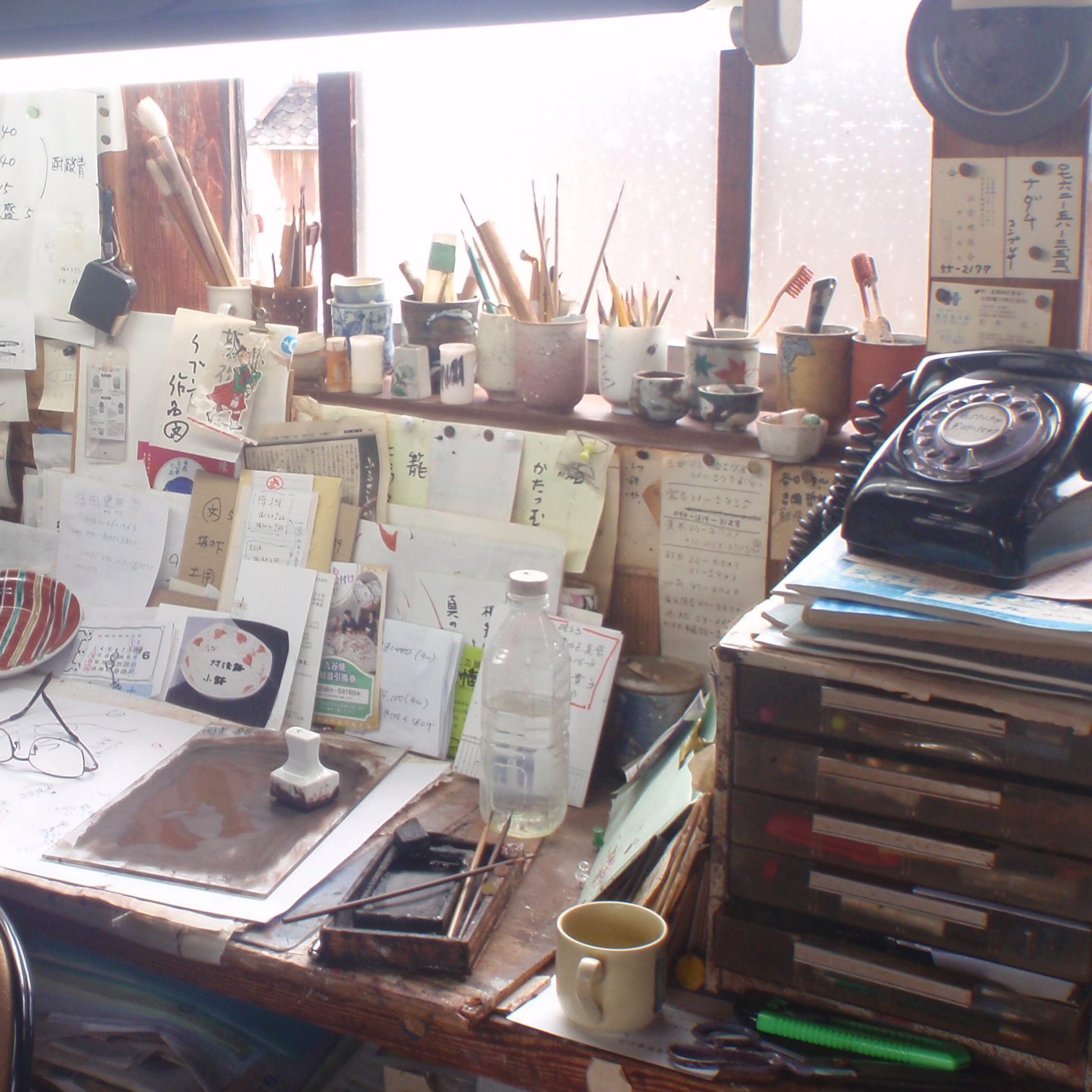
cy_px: 459
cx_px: 242
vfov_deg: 33.3
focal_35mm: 51
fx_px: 1820
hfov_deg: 32.6
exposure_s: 1/30
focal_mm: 5
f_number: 3.5
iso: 64
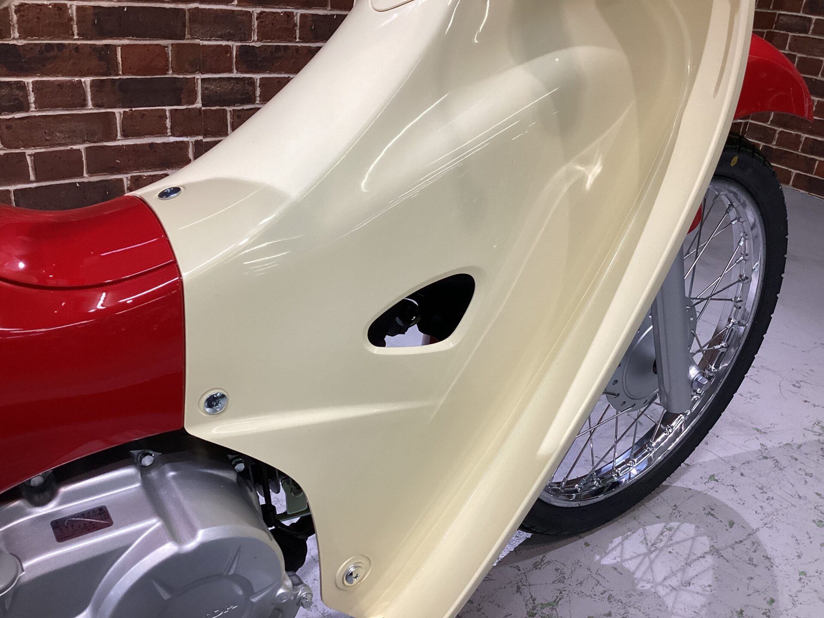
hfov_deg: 58.4
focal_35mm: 31
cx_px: 412
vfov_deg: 45.4
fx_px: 738
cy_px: 309
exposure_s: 1/60
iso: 100
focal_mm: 3.3
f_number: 2.4
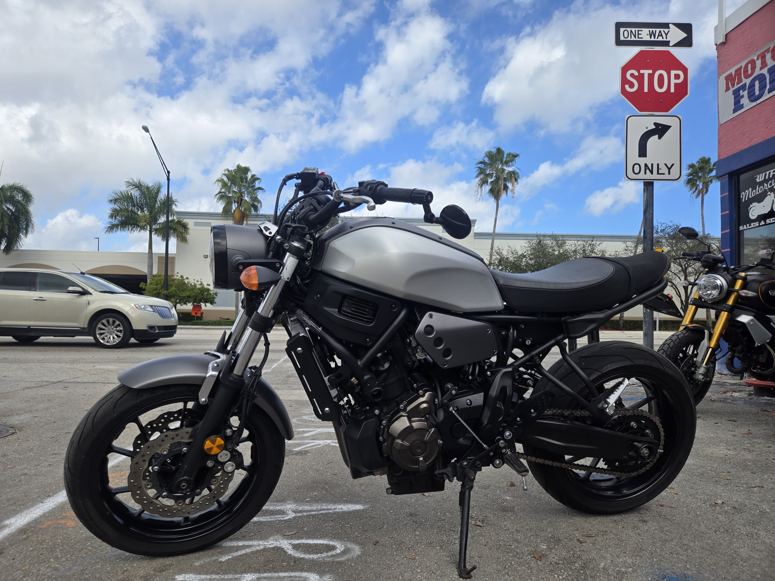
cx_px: 388
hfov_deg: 73.9
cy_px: 290
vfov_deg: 58.9
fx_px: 515
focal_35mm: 23
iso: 25
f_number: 1.8
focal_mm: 5.4
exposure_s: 1/1252
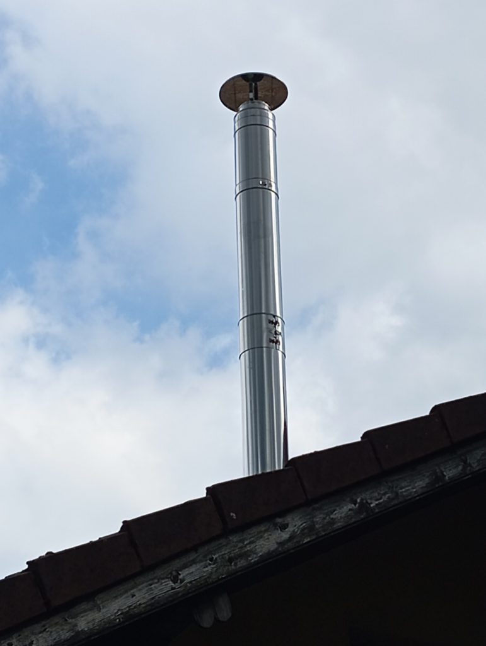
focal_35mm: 93
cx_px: 243
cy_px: 323
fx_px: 1737
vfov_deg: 21.1
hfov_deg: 15.9
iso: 107
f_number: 1.8
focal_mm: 4.22
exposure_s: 1/630
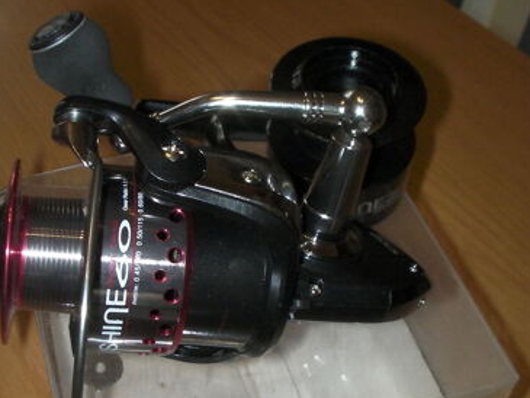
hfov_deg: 38.0
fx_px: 766
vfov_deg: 29.1
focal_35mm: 50
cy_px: 235
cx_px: 208
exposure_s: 1/30
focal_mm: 6.3
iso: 200
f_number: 5.6
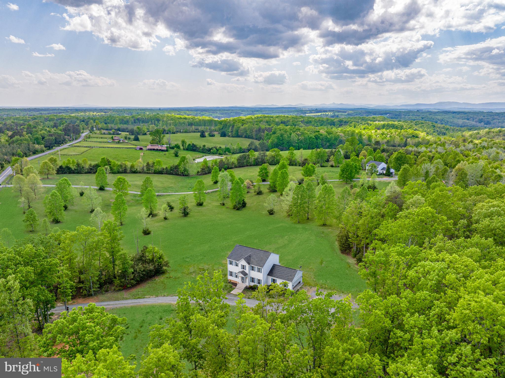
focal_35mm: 24
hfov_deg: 71.6
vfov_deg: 56.8
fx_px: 350
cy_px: 189
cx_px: 252
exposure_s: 1/500
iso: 100
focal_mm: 12.29
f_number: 5.6
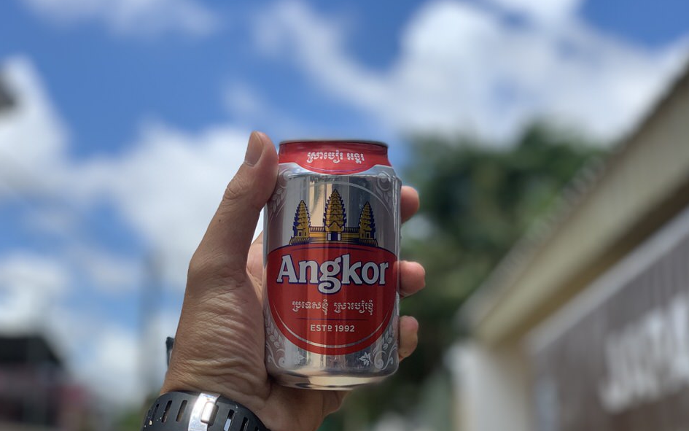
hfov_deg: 36.3
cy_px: 257
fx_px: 1052
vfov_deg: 23.1
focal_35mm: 56
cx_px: 347
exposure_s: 1/1229
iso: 16
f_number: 2.4
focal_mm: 6
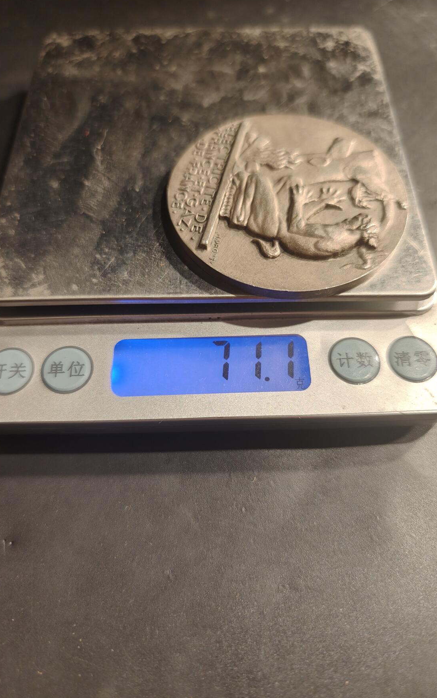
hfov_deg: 49.3
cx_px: 219
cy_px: 346
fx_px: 476
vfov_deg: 72.5
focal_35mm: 25
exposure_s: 1/200
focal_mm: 6.06
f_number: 1.6
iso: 250
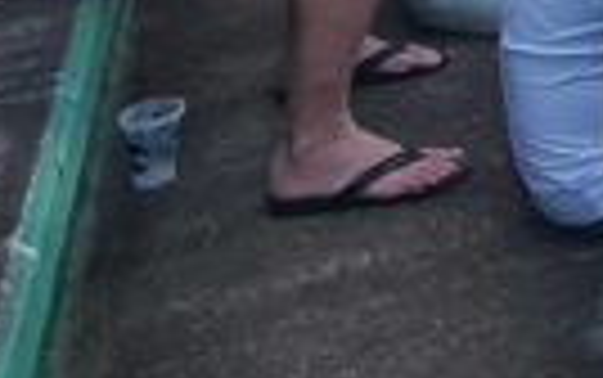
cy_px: -562
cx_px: 1120
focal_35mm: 82
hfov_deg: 18.7
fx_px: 1349
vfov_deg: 12.3
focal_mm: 2.2
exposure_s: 1/598
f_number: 2.2
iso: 50
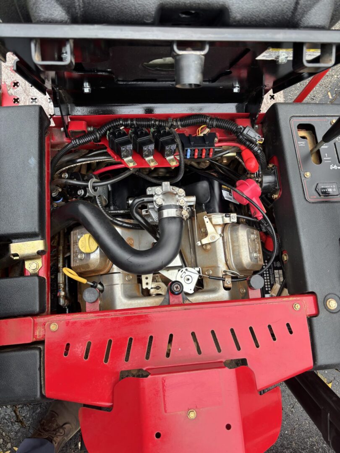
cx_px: 170
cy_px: 226
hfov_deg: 53.1
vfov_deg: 67.3
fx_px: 340
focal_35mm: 26
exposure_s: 1/225
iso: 40
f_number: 1.6
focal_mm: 5.96
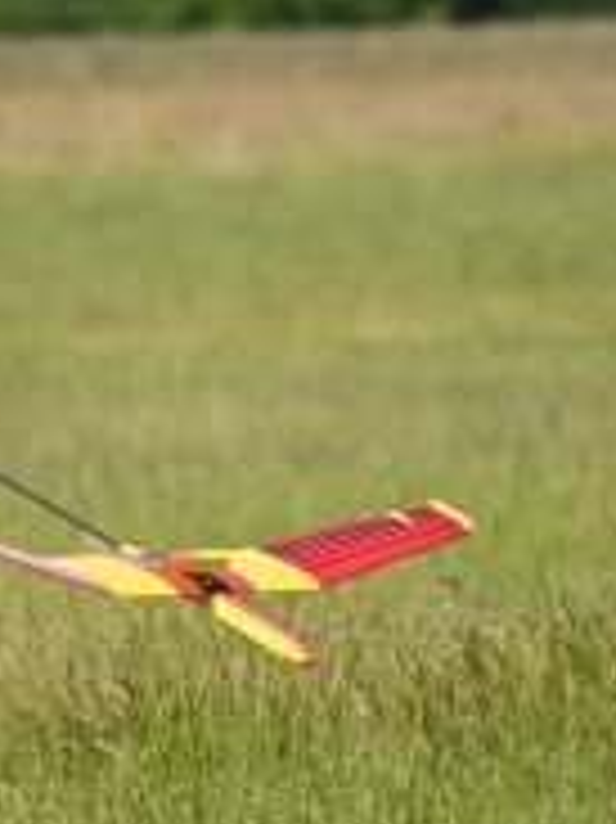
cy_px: 491
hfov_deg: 1.4
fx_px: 24824
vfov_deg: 1.9
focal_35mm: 1045
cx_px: 178
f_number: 6.3
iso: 320
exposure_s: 1/1250
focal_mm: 400
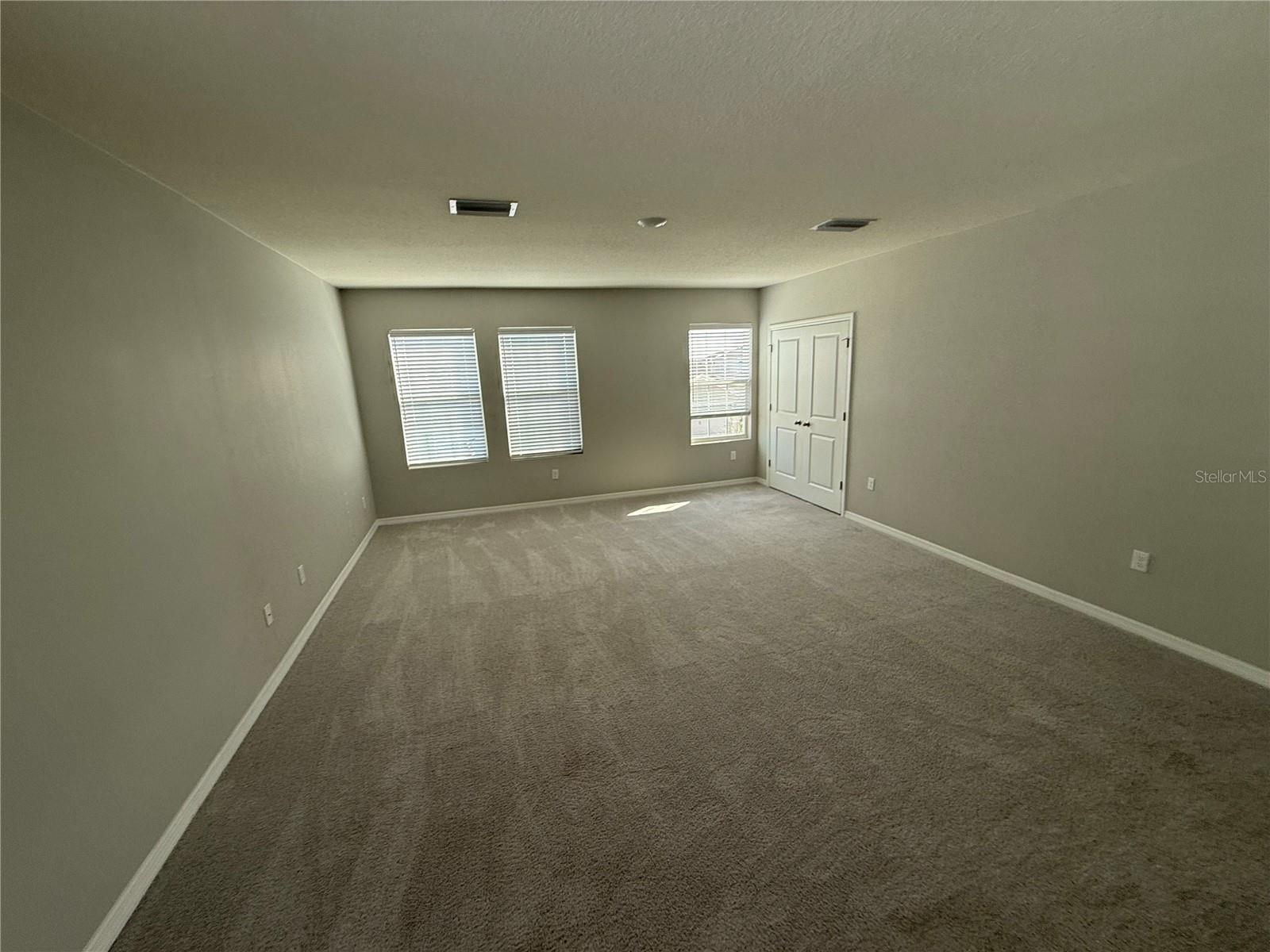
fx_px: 514
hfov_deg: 102.1
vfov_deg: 85.7
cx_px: 635
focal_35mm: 14
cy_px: 476
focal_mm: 2.22
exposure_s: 1/99
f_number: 2.2
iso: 50
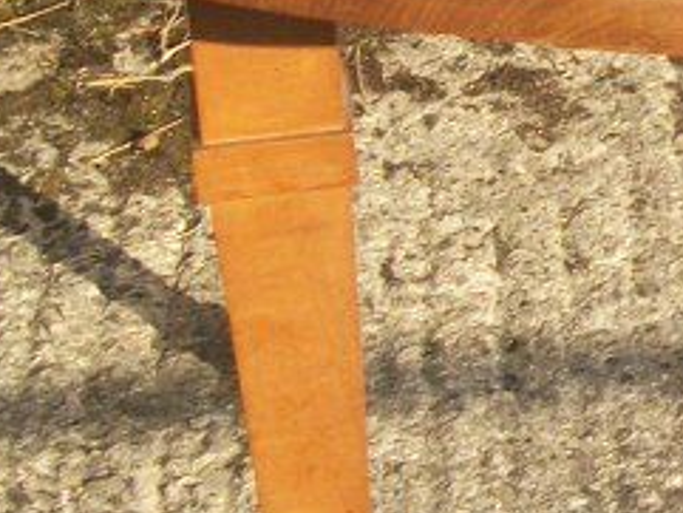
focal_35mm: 170
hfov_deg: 10.9
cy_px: 139
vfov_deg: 8.7
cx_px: 1227
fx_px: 3356
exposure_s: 1/80
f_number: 8.8
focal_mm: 5.7
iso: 80
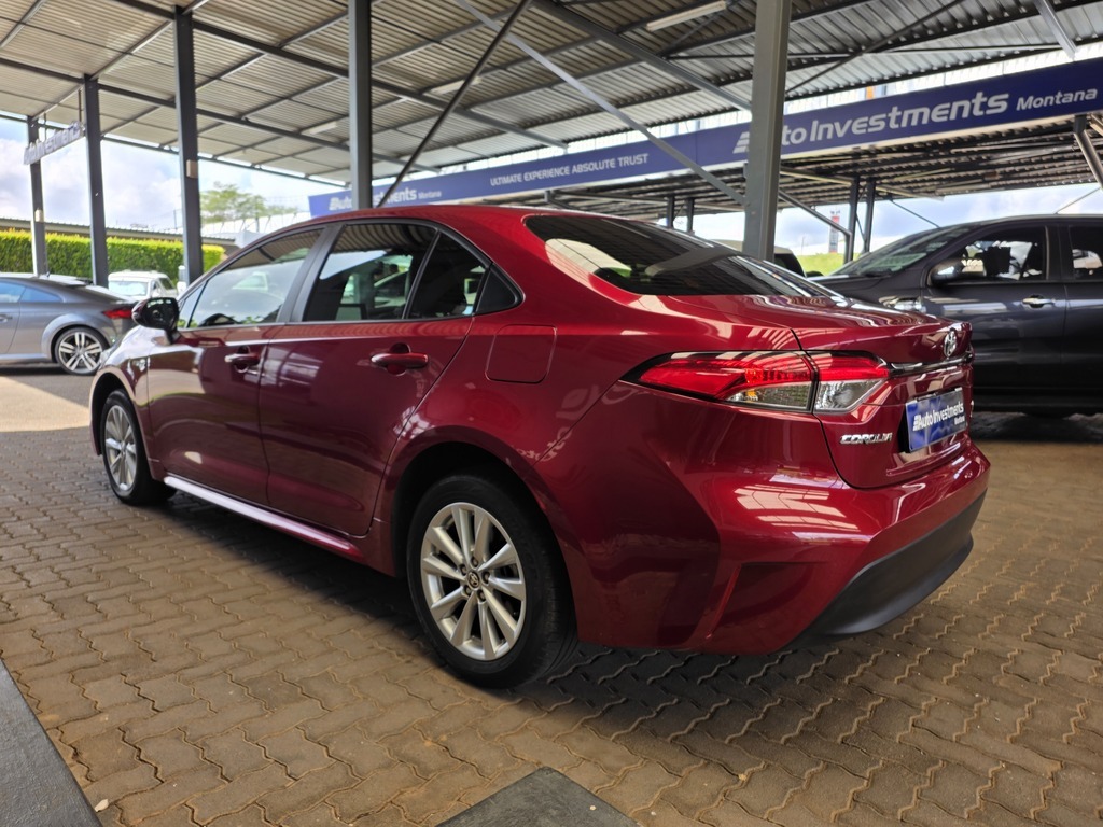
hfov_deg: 73.9
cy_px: 414
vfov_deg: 58.9
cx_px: 552
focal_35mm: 23
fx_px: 733
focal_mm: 6.25
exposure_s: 1/359
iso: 25
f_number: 1.7
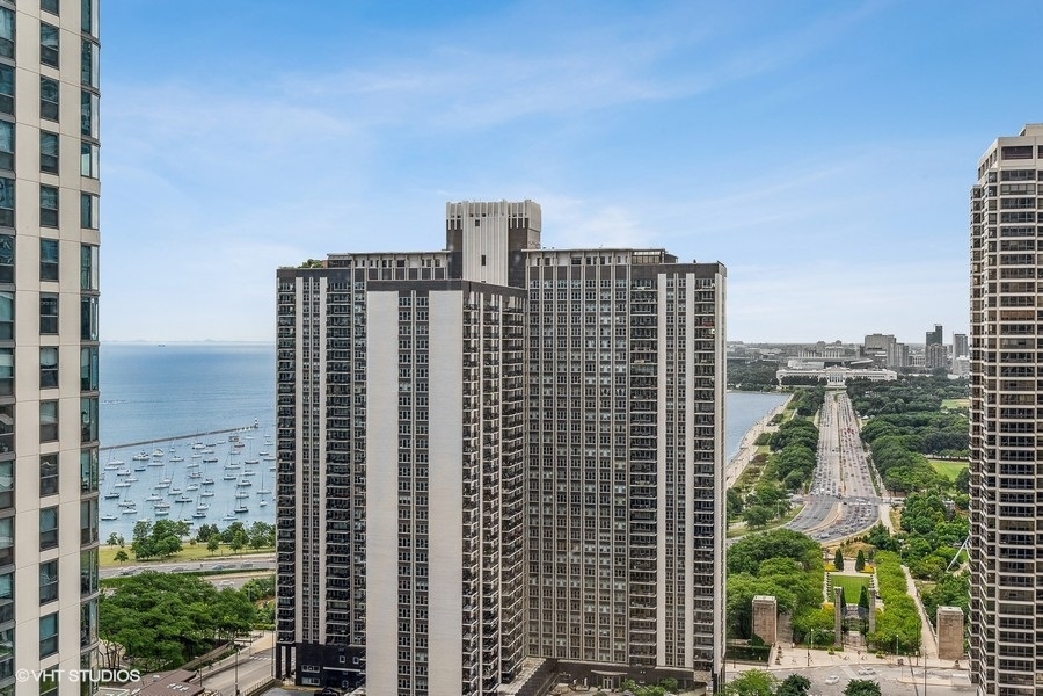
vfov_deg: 35.1
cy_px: 348
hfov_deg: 50.7
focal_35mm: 38
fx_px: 1101
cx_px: 522
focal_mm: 25.5
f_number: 9.5
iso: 200
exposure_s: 1/90
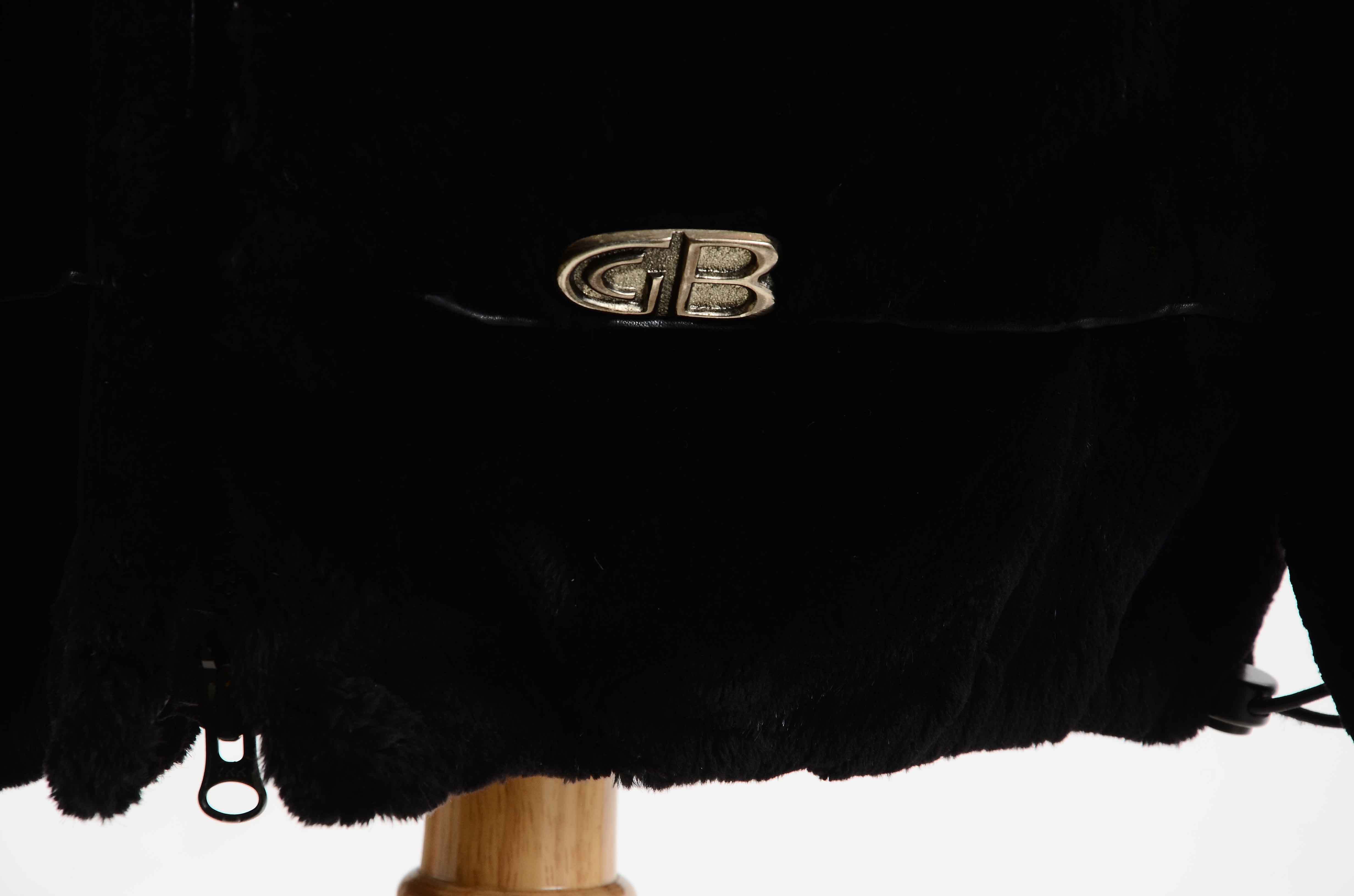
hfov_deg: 13.1
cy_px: 448
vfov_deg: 8.7
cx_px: 677
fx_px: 5911
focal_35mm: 158
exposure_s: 1/80
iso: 160
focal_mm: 105
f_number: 8
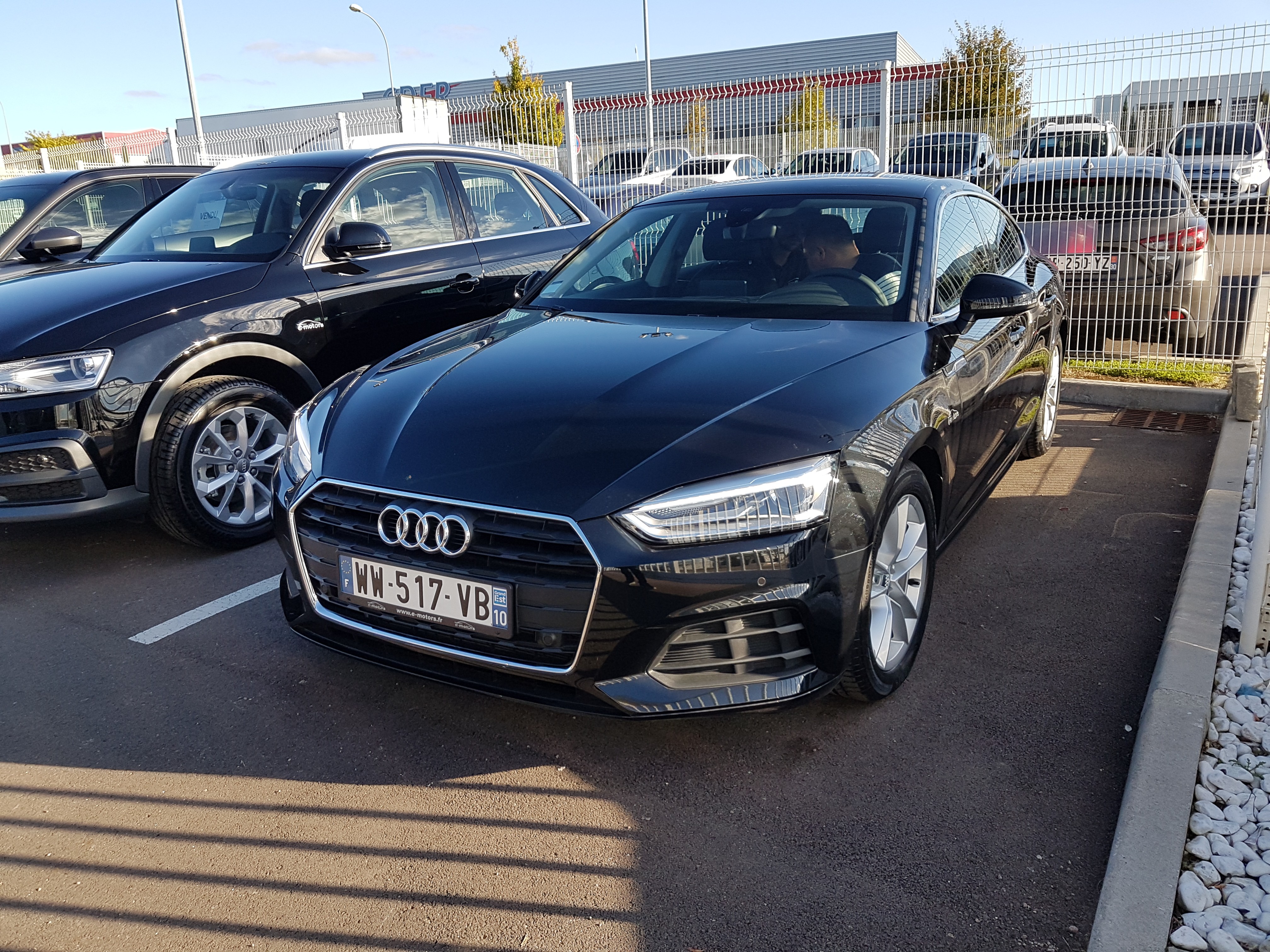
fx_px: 954
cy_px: 476
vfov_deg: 53.1
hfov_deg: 67.3
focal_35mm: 26
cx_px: 635
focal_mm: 4.2
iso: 40
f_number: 1.7
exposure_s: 1/716
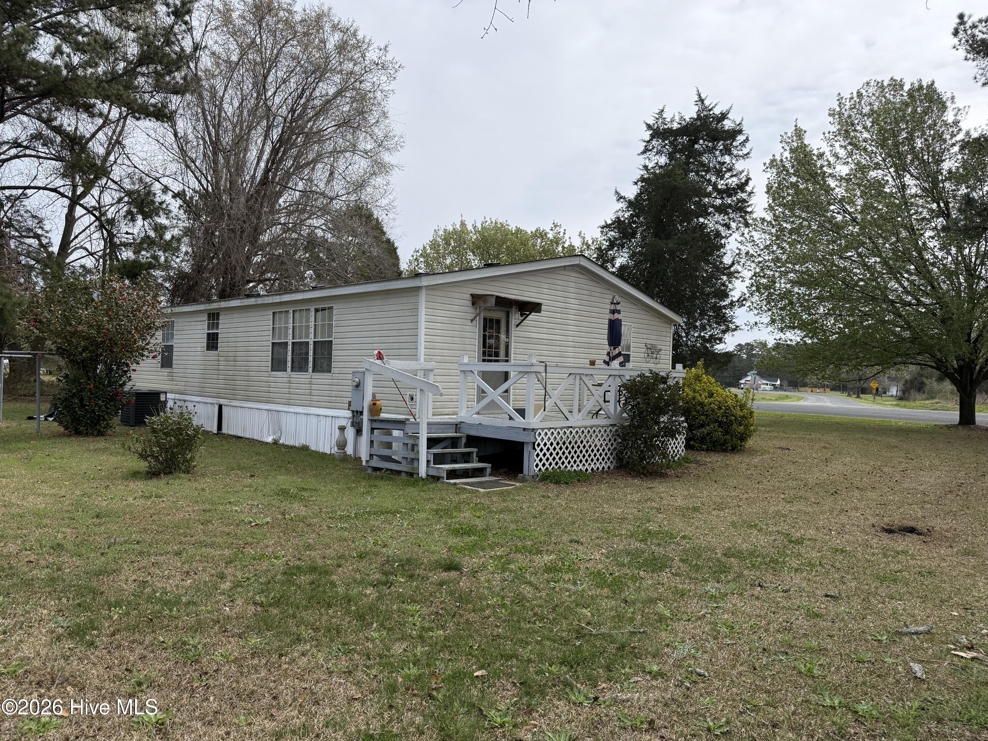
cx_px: 494
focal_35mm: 24
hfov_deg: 71.6
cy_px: 370
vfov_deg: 56.8
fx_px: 685
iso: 100
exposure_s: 1/4975
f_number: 1.78
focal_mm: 6.76
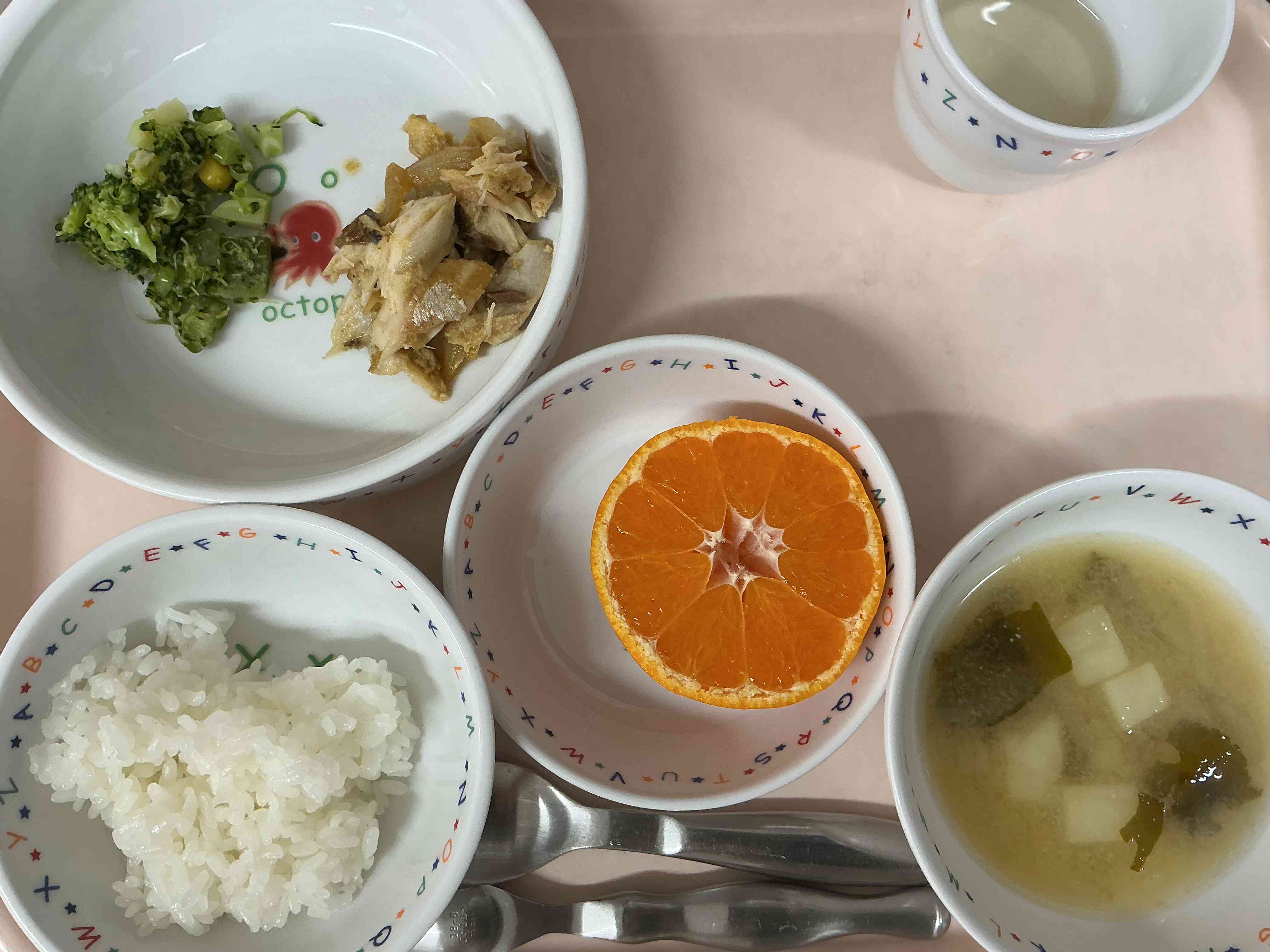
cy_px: 476
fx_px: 1064
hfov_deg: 61.7
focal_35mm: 29
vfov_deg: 48.2
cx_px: 635
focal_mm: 3
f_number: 1.8
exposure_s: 1/60
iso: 50
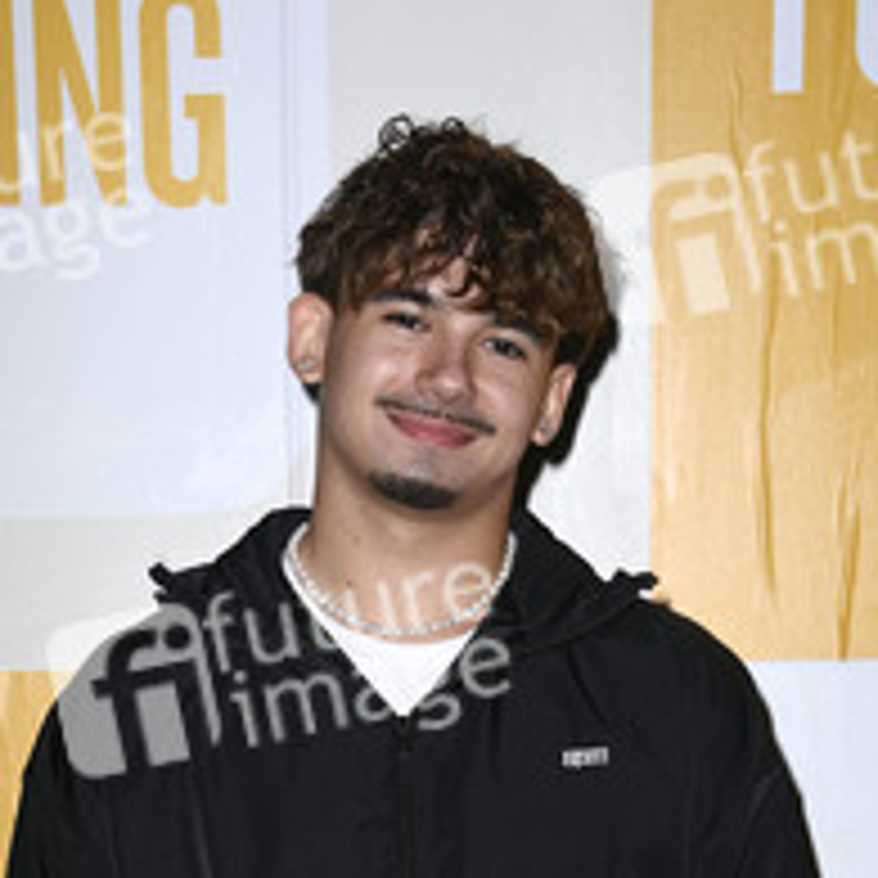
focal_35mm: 122
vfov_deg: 14.1
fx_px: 3501
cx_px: 410
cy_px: 896
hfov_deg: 14.3
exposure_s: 1/100
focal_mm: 70
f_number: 5.6
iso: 1000
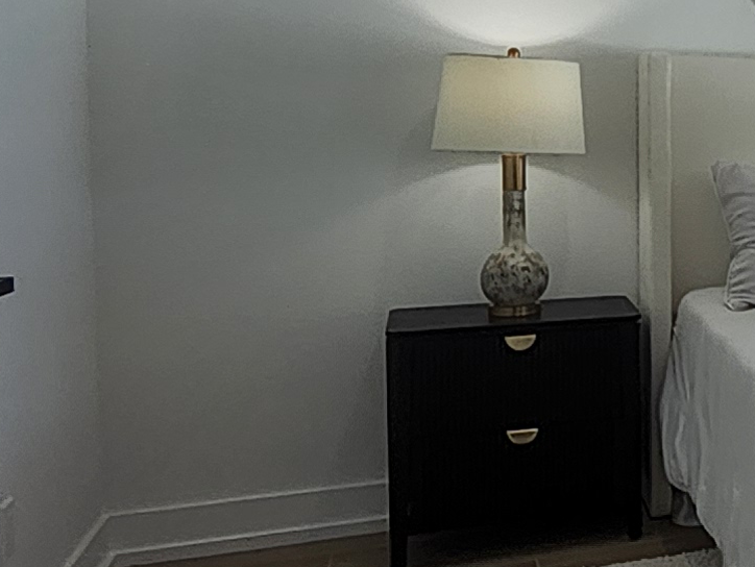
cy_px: 198
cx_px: 1127
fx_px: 1135
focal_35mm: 52
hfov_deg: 26.6
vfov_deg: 27.9
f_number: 2.2
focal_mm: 1.13
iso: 40
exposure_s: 1/120
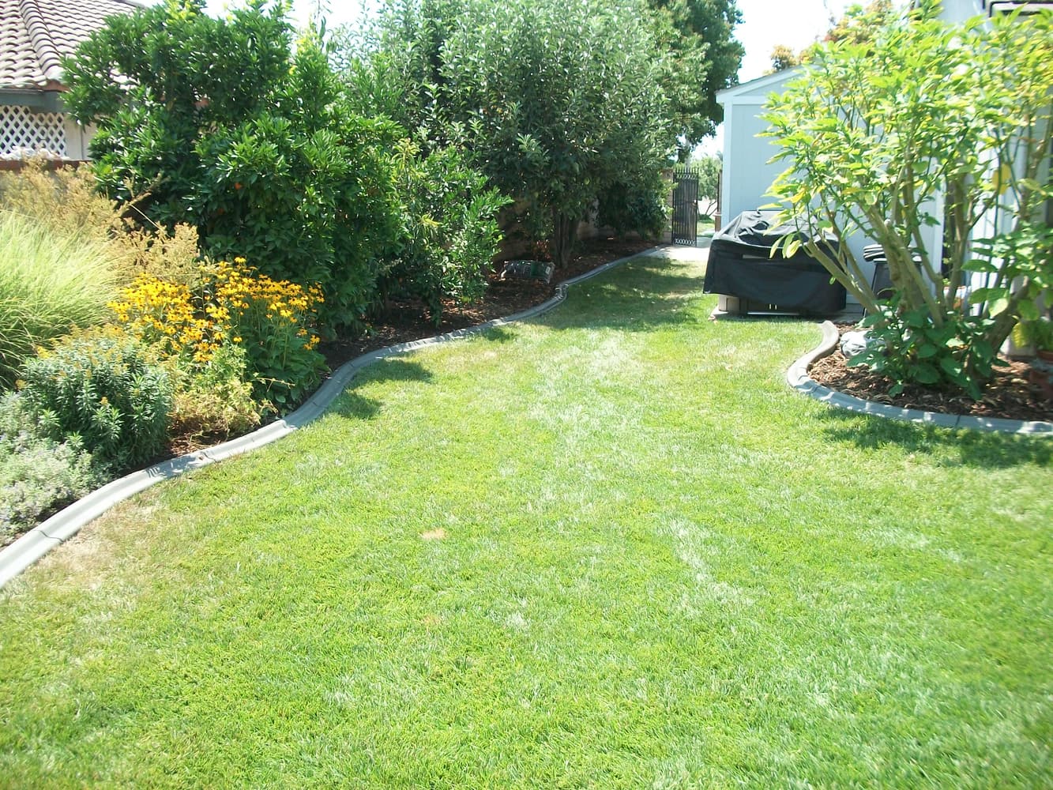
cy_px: 395
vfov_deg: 44.2
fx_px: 974
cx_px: 526
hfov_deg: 56.8
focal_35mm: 32
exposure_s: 1/400
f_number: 2.9
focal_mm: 5.7
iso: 80
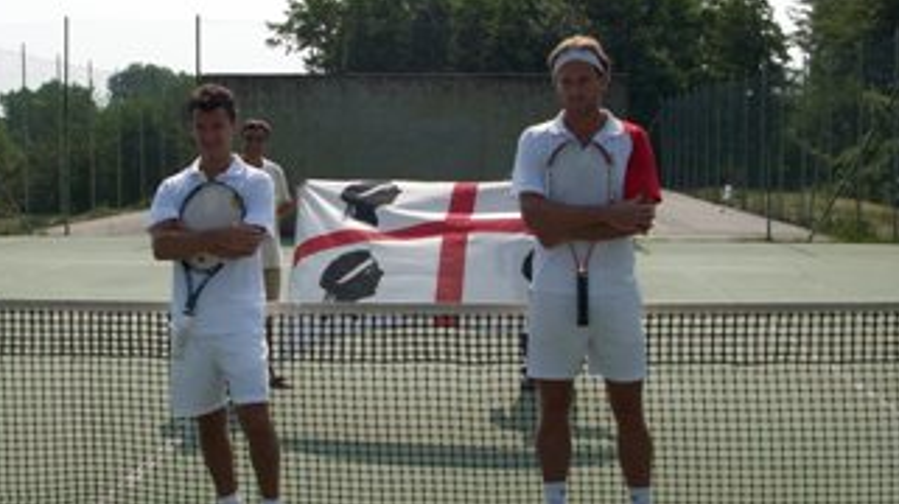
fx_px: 1239
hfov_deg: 39.9
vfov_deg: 23.0
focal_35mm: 52
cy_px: 224
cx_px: 412
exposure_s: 1/467
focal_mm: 5.7
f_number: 5.5
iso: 64
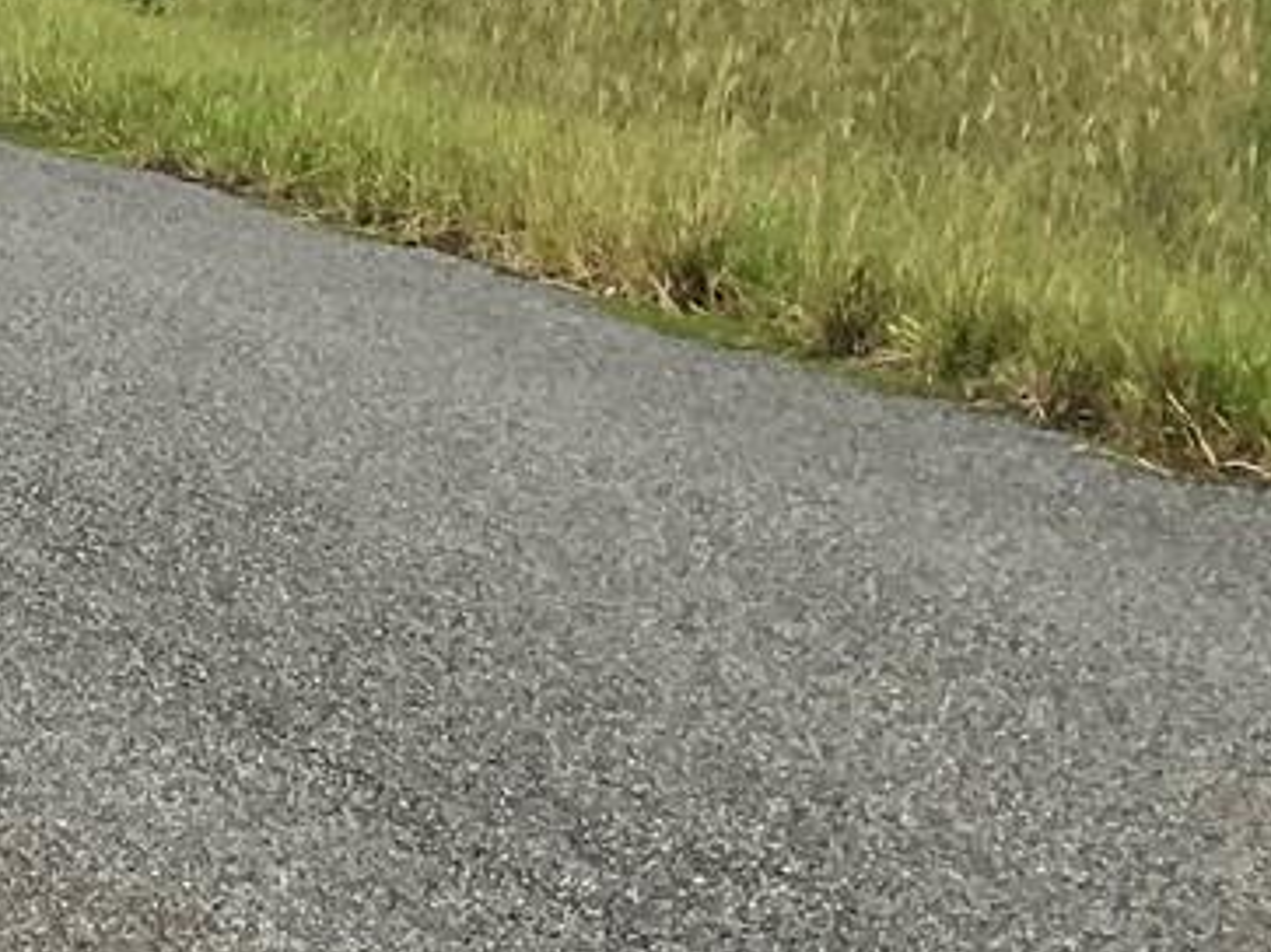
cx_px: -1078
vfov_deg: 11.2
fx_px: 4698
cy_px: -329
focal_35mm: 128
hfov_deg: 13.6
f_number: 1.8
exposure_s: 1/3534
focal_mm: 3
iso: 20
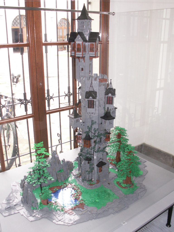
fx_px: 235
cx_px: 87
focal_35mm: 35
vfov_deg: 52.6
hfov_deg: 40.7
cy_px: 116
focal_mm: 5.86
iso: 160
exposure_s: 1/60
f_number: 2.8
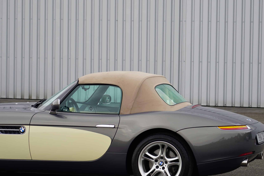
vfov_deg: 8.7
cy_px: 88
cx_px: 132
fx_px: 1151
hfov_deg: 13.1
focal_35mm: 157
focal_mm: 105
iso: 100
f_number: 4
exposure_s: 1/160
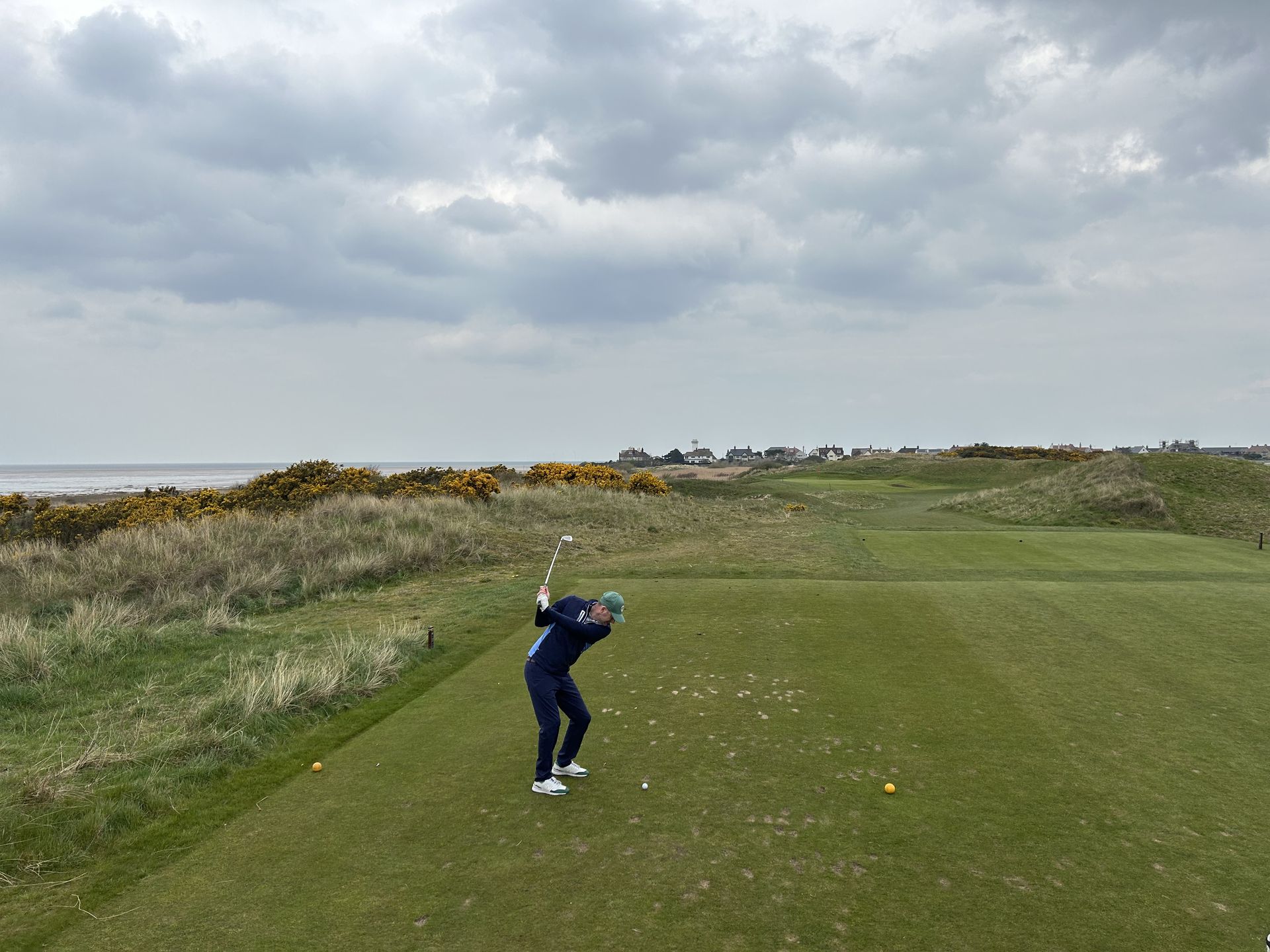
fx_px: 954
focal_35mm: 26
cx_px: 635
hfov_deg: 67.3
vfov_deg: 53.1
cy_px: 476
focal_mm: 5.7
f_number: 1.5
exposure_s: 1/4630
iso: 50
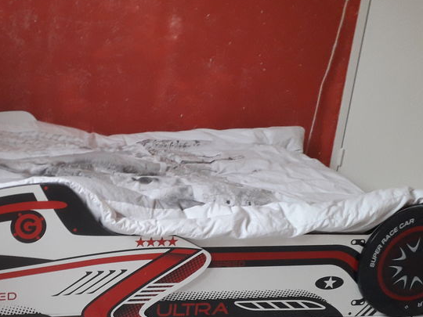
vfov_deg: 28.9
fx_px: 611
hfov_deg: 36.7
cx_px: 75
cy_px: 207
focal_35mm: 50
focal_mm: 3.6
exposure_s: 1/33
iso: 200
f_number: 1.9
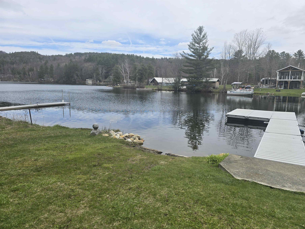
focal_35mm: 23
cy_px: 114
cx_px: 152
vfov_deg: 58.9
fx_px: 203
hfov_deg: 73.9
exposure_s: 1/629
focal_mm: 6.3
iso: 12
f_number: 1.7
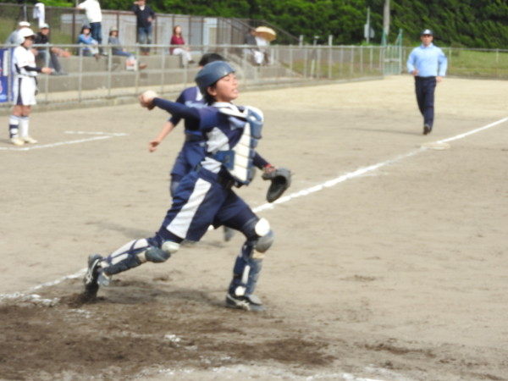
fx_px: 1834
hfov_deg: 15.8
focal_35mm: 125
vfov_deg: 11.9
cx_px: 254
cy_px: 190
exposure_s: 1/250
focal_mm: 22.4
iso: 100
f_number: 5
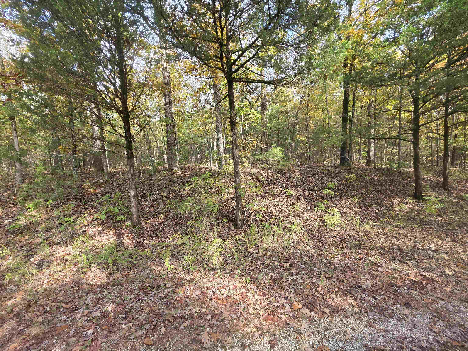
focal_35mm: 13
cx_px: 234
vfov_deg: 89.9
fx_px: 176
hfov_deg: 106.2
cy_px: 176
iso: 40
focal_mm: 2.2
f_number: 1.9
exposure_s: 1/120
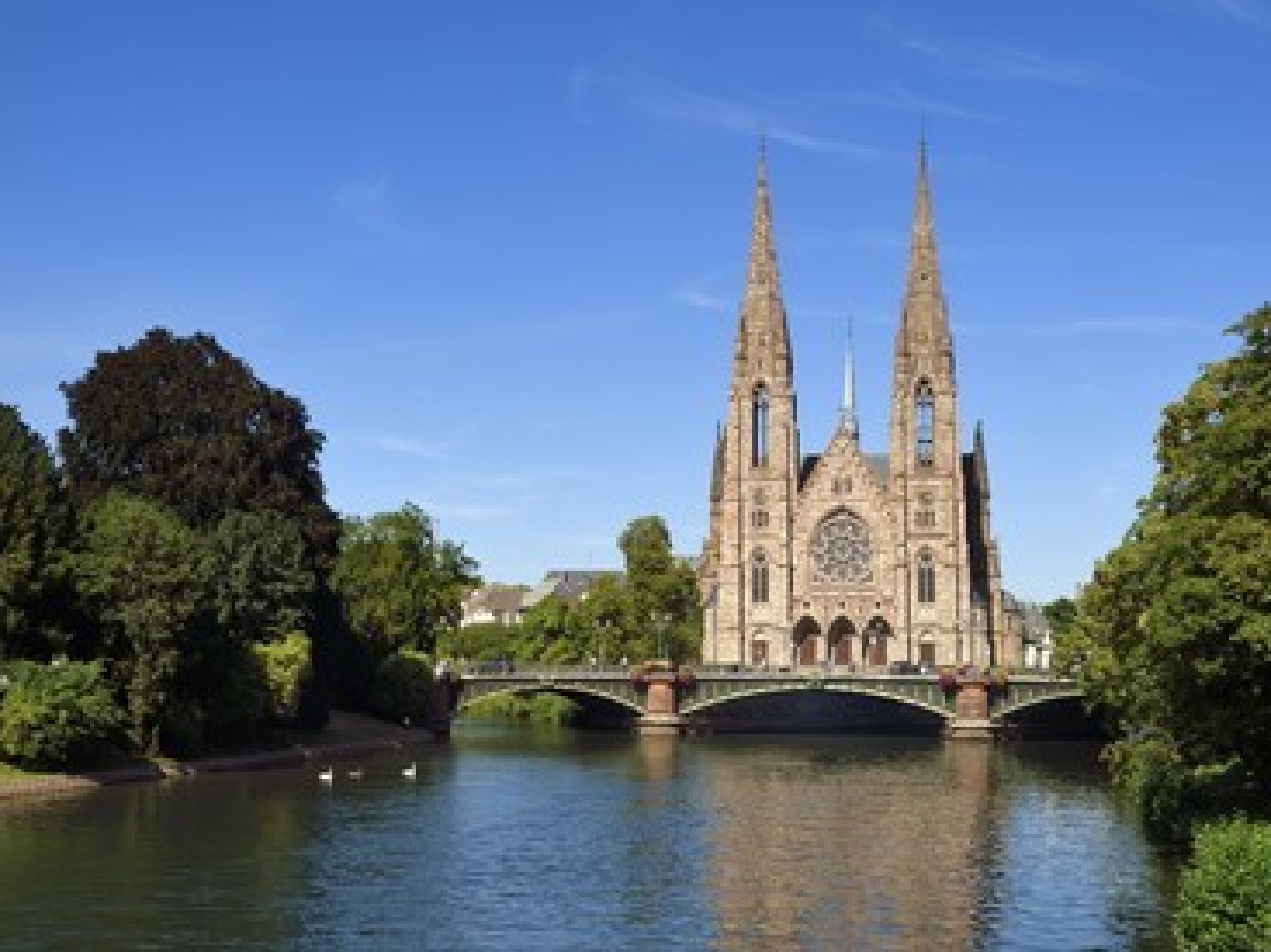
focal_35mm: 44
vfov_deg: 32.9
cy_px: 481
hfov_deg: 42.9
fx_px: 1615
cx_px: 696
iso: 200
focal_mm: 40
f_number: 14
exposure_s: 1/250
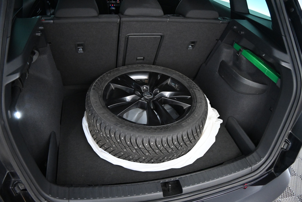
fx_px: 629
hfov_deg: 27.0
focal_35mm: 75
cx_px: 151
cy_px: 101
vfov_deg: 18.2
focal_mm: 50
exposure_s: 1/80
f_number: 7.1
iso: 5000
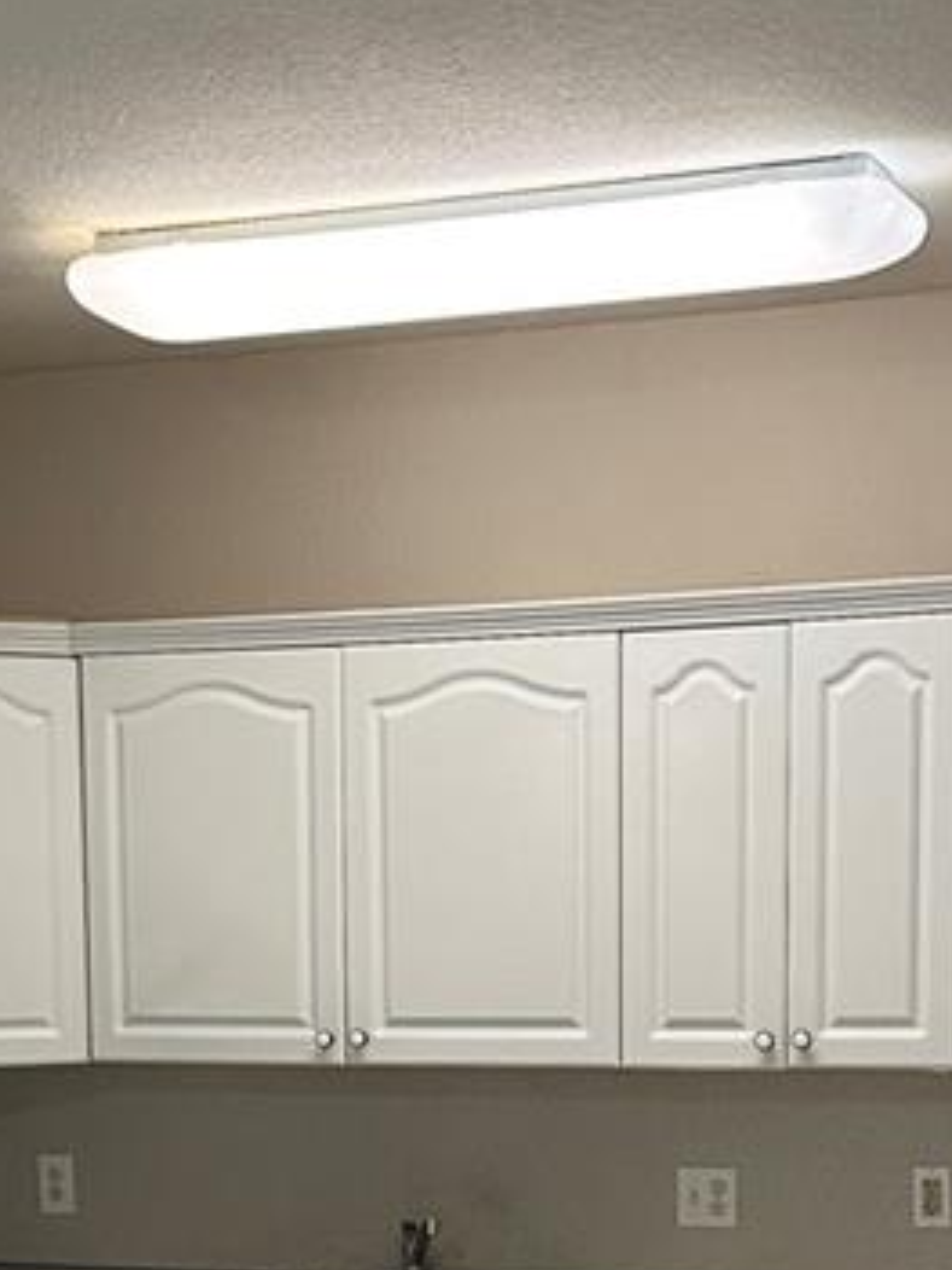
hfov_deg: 18.0
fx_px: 3009
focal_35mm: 82
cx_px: 391
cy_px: 1288
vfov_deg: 22.8
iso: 250
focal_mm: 6.86
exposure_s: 1/60
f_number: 1.78
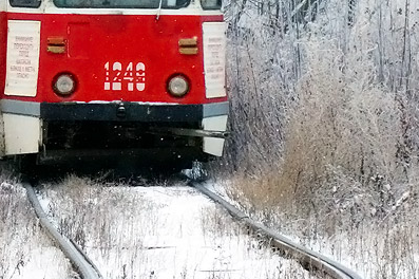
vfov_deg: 5.8
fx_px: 2744
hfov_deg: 8.7
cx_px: 66
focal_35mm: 236
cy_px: -77
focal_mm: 29.15
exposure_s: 1/500
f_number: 4.5
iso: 800
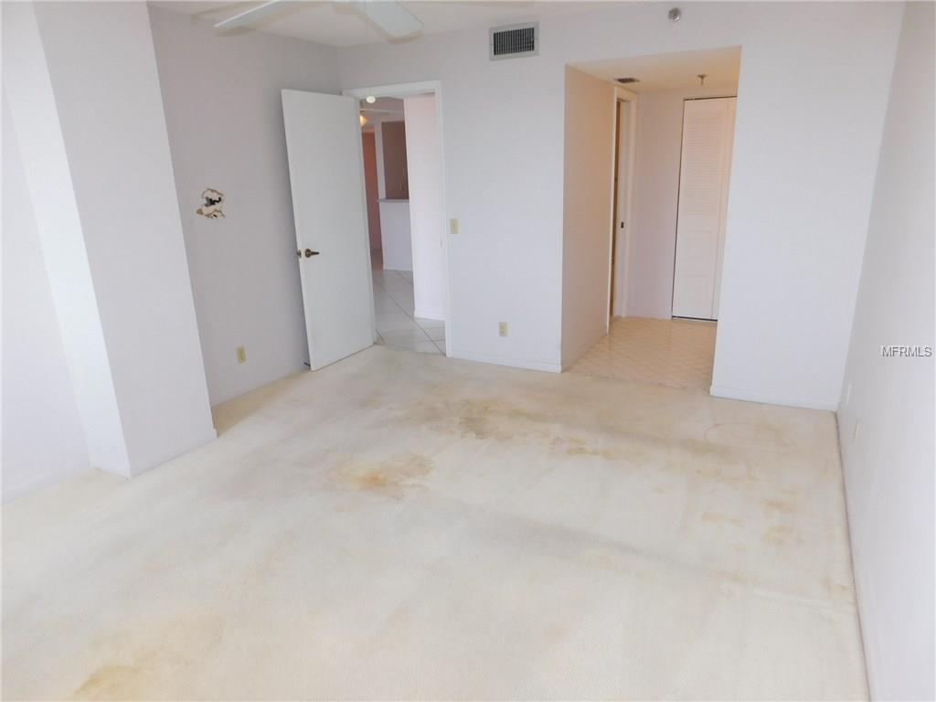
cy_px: 351
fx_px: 622
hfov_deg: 73.9
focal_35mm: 23
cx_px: 468
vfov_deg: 58.9
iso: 125
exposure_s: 1/40
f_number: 3
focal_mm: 4
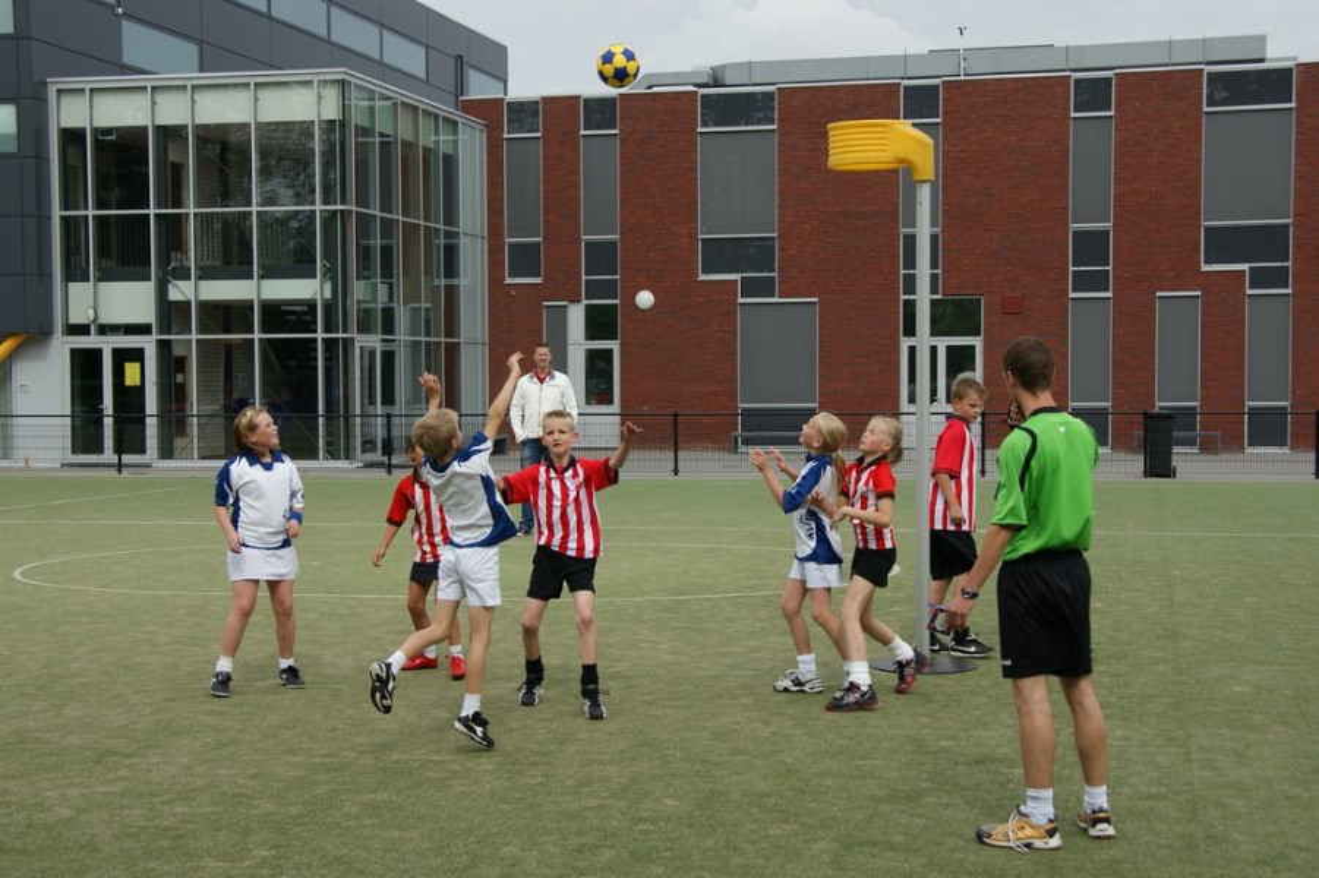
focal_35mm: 45
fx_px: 1648
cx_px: 660
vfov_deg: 29.8
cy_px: 439
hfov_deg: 43.6
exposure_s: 1/500
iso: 100
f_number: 5.6
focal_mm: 30
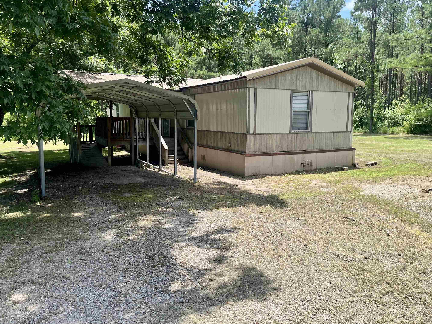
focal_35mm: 28
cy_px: 156
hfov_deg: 63.4
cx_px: 227
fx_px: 349
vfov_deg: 49.7
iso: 50
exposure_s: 1/1458
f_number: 1.6
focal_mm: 5.1
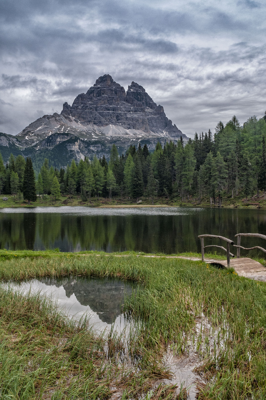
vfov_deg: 53.2
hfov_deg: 36.8
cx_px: 133
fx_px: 400
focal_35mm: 36
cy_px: 200
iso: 400
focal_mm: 24
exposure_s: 1/80
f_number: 11
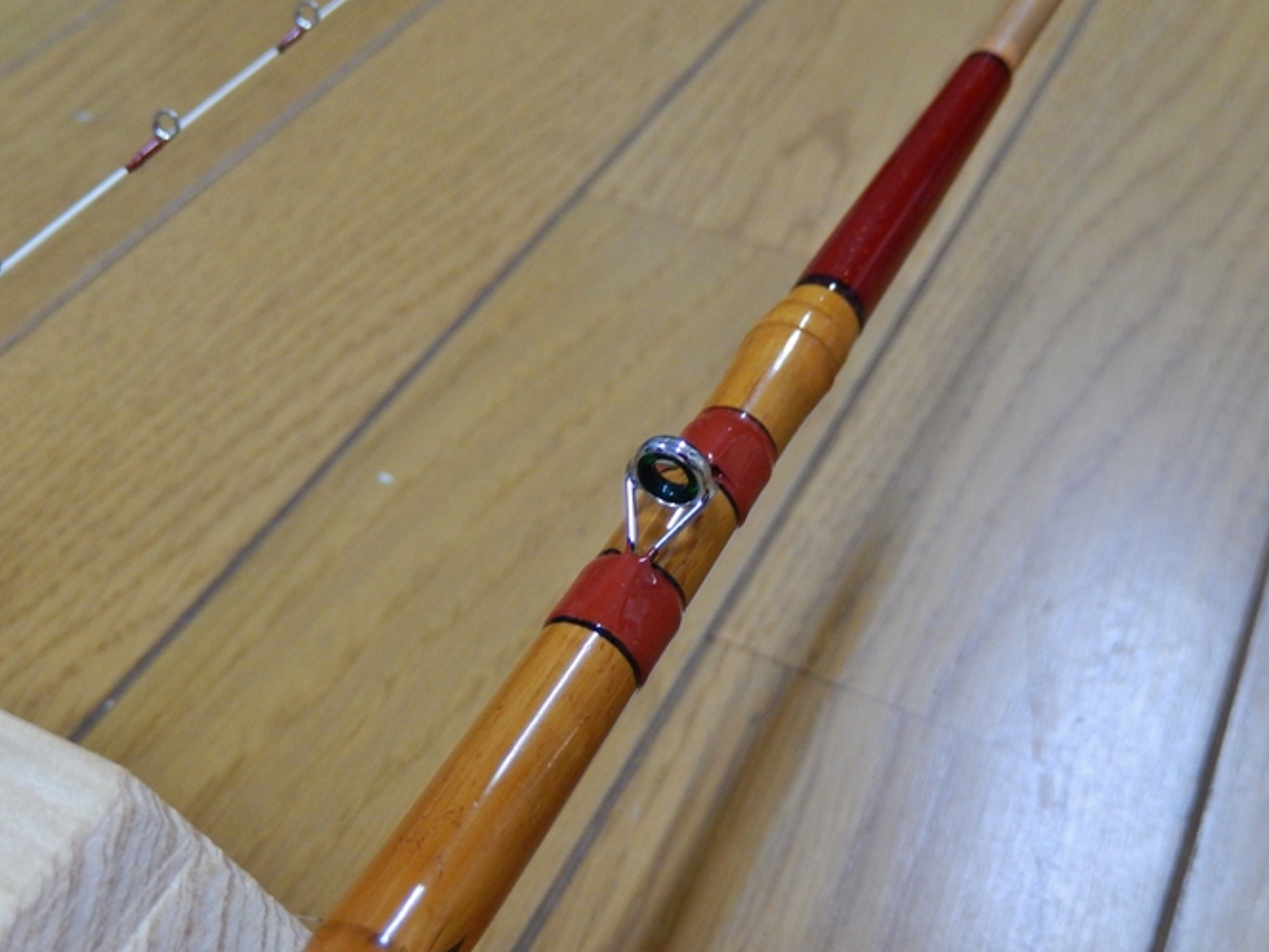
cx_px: 646
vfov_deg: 34.3
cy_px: 474
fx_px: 1540
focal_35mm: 42
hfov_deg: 44.8
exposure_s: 1/15
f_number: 4.2
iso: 400
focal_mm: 7.3
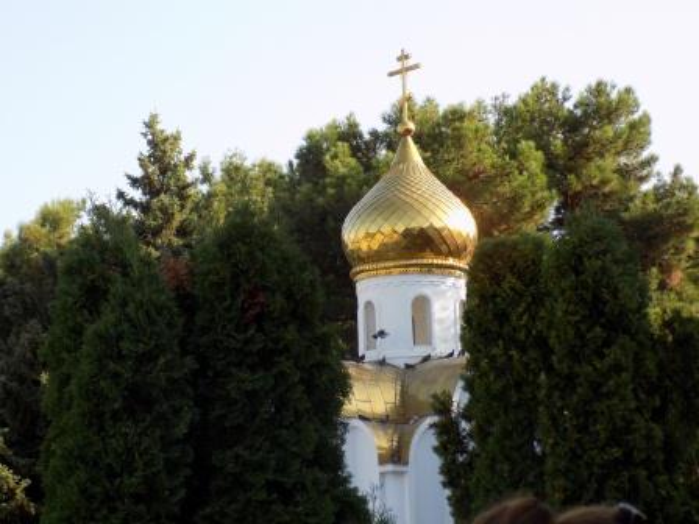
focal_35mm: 107
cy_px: 262
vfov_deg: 13.8
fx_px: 2161
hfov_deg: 18.4
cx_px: 350
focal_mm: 19.1
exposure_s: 1/160
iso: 80
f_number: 4.7
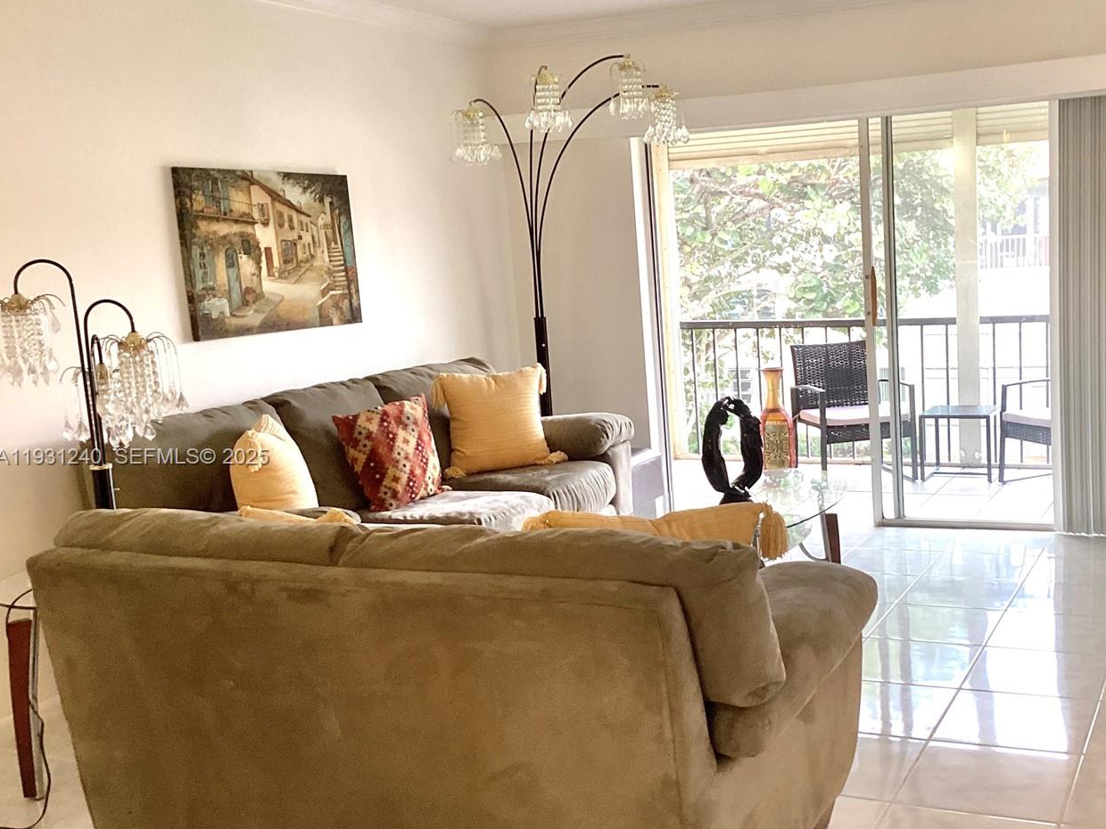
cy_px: 458
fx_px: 1278
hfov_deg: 46.3
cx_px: 705
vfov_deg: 35.9
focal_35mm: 40
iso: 100
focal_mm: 3.3
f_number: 2.4
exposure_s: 1/60
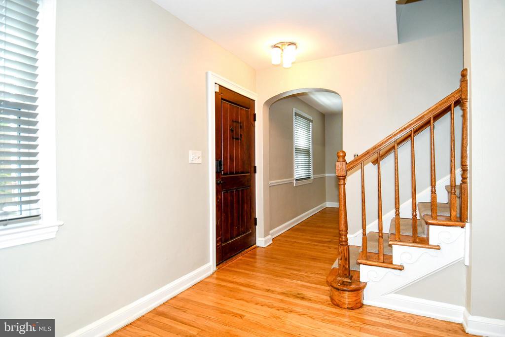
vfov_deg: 67.4
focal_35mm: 18
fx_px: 253
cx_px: 252
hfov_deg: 90.0
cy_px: 168
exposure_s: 1/60
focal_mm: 12
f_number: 4
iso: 500
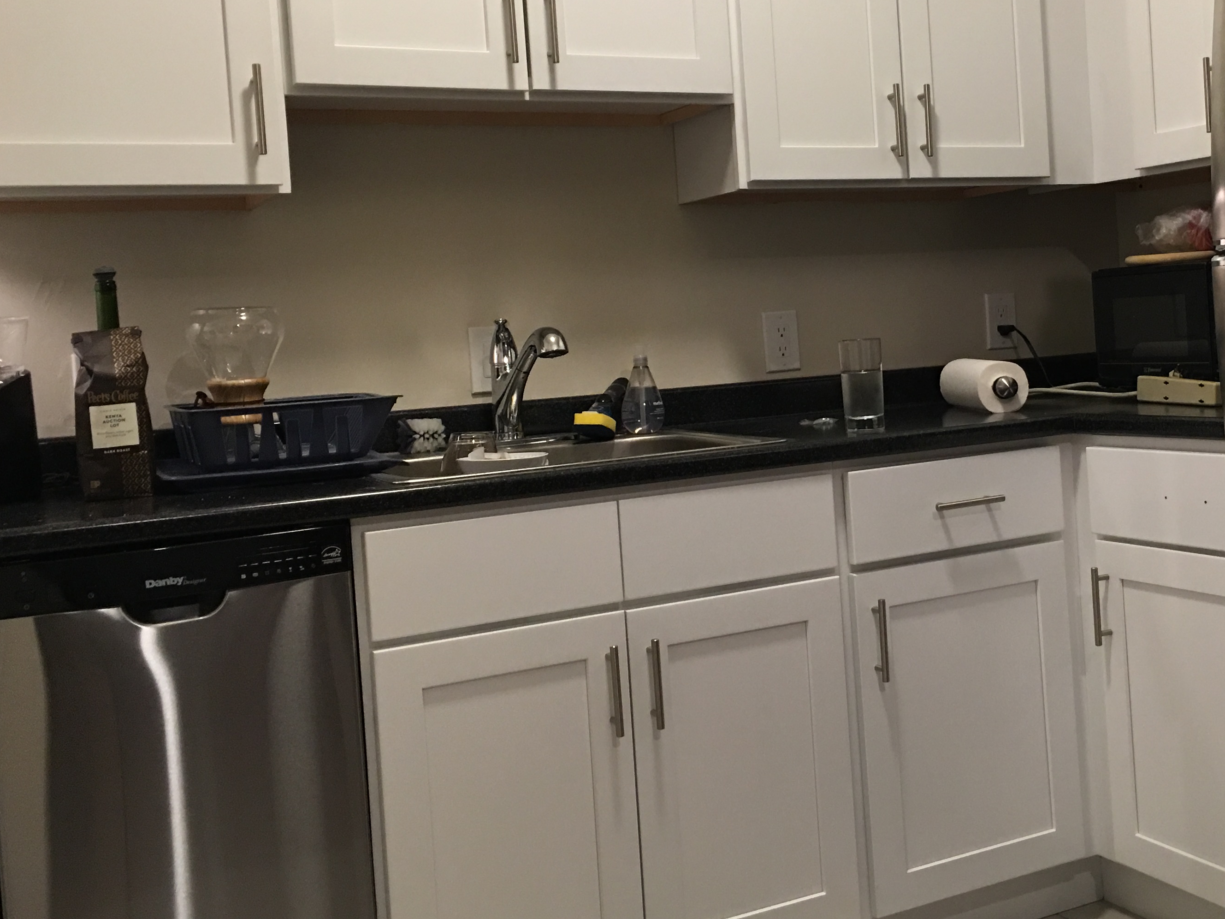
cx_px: 880
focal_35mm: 44
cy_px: 384
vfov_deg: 32.8
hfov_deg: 42.0
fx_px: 1557
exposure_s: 1/15
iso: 64
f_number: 2.2
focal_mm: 4.15
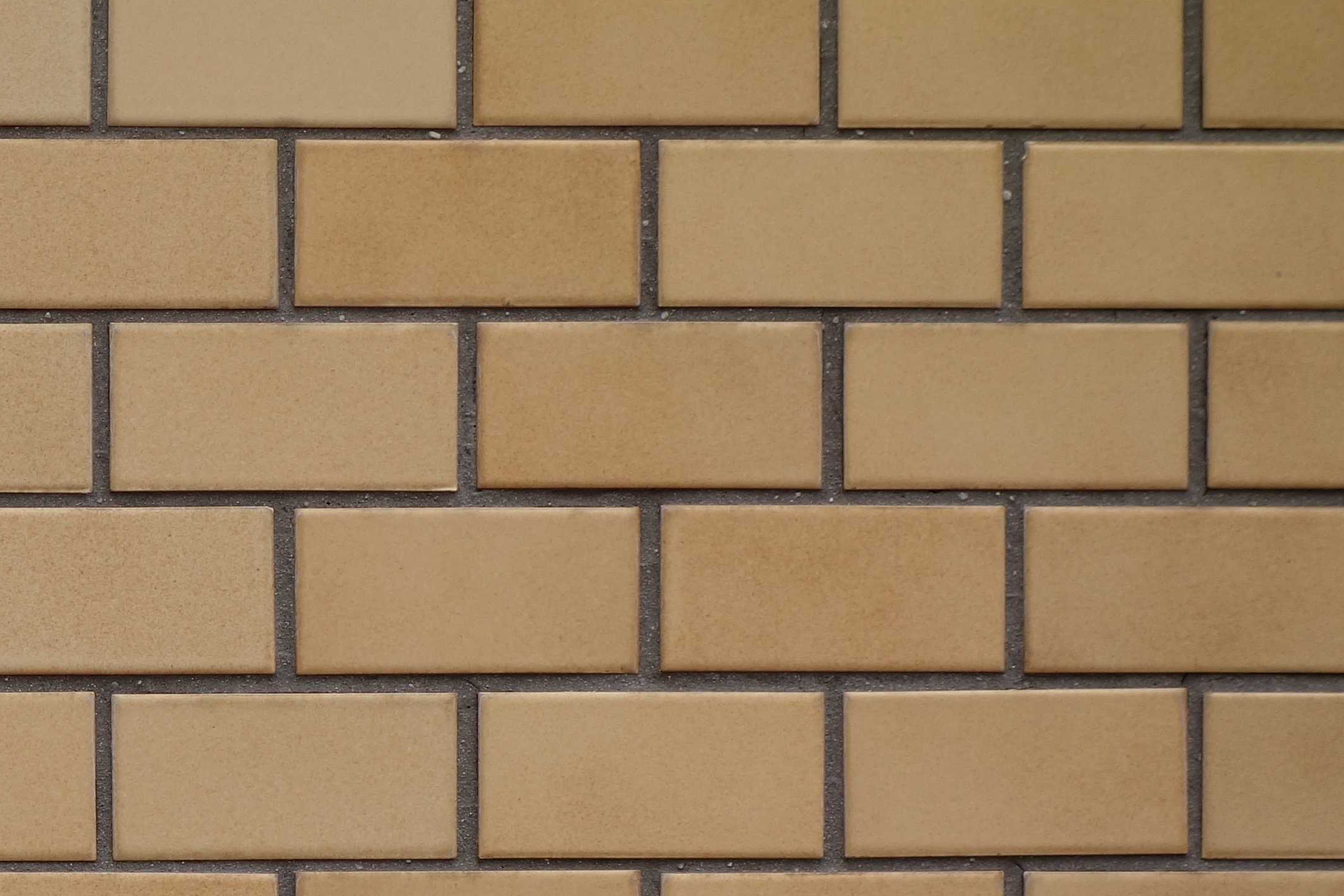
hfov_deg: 8.0
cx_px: -288
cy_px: 1117
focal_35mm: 255
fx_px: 9520
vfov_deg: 5.4
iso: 125
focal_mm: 37.1
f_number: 5.6
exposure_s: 1/100
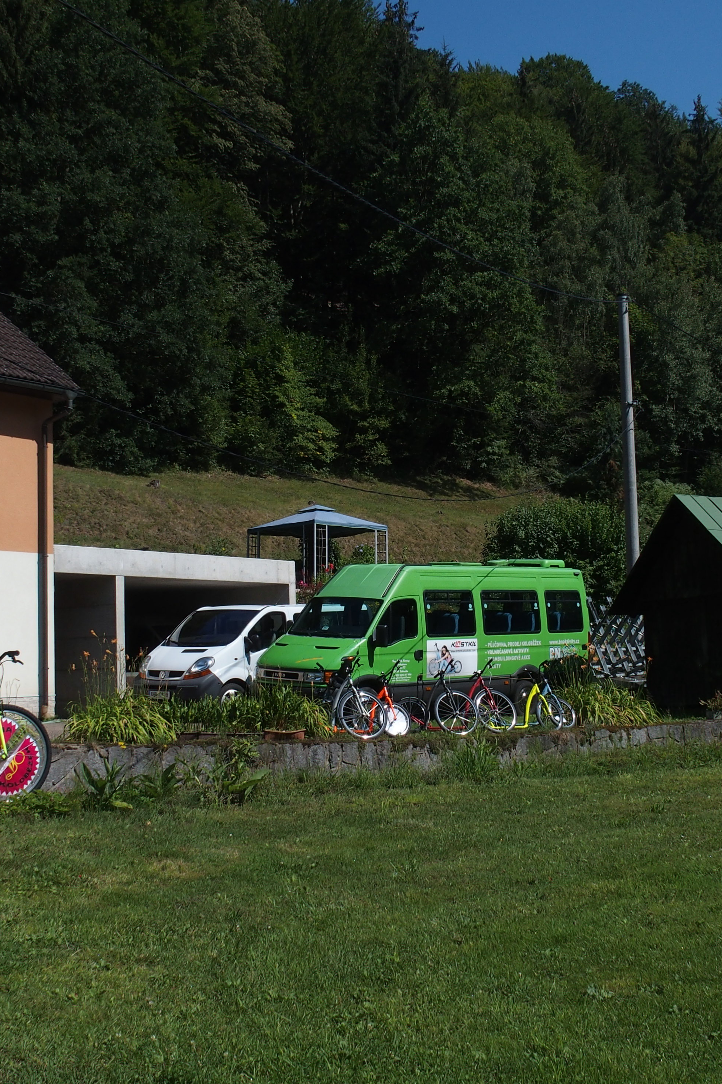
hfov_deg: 29.8
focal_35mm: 45
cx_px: 386
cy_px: 544
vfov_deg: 43.6
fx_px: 1354
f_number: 5.6
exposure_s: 1/800
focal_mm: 6.7
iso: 100
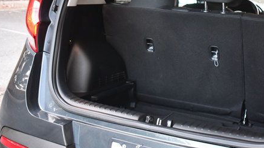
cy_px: 25
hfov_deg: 33.9
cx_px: 184
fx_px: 427
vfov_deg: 19.5
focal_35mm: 61
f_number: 4
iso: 3200
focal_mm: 27
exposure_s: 1/100
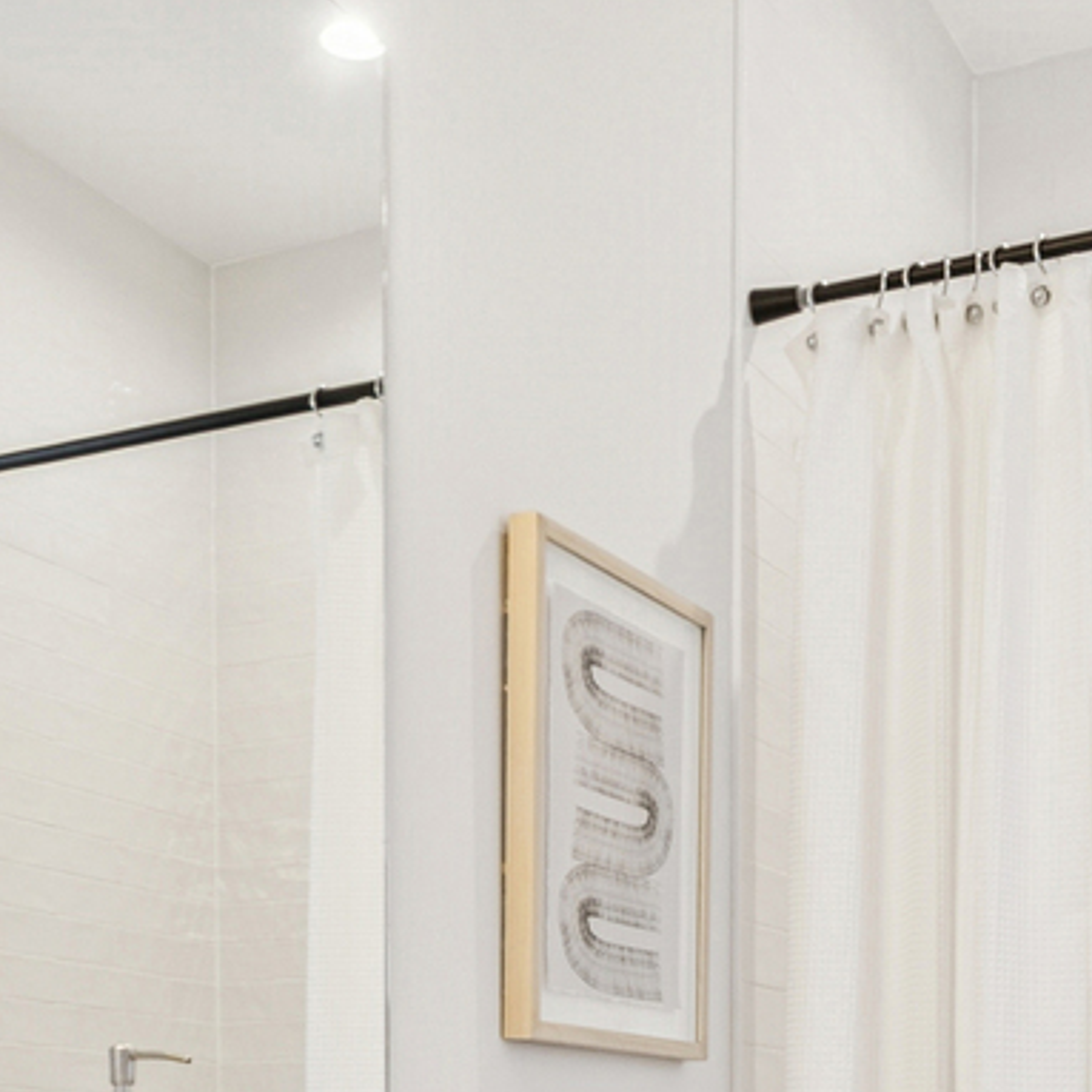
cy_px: 1186
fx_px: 1927
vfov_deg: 28.8
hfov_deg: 31.4
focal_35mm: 54
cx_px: 710
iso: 200
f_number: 10
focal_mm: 10
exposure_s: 1/5
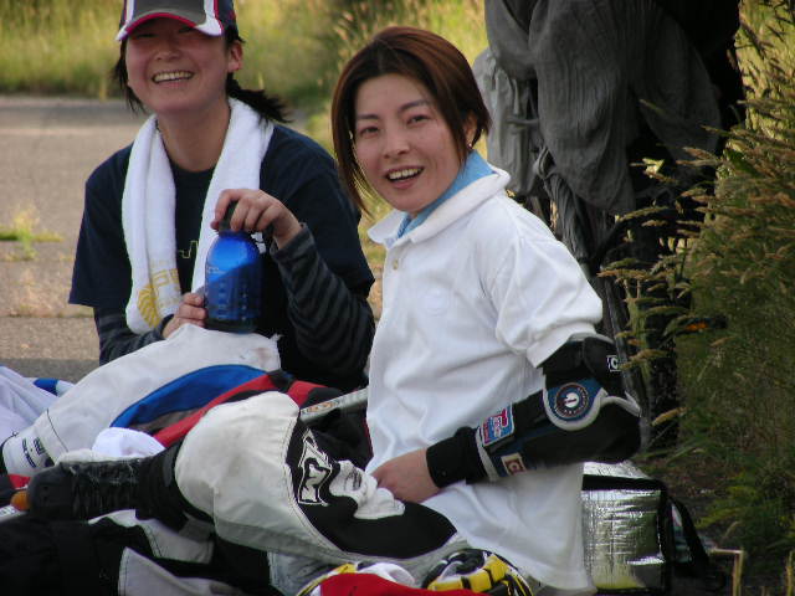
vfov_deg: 3.9
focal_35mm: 380
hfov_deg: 5.2
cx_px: 398
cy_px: 298
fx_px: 8727
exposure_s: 1/171
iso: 50
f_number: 3.5
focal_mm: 63.3
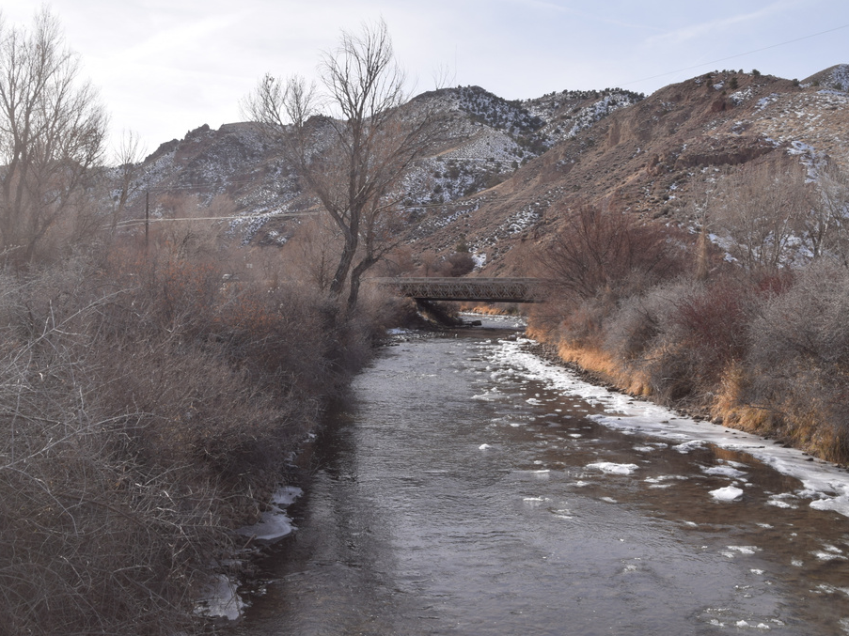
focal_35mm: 36
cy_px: 319
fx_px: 883
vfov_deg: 39.6
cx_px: 401
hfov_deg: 51.3
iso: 100
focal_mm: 22
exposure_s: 1/200
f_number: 10
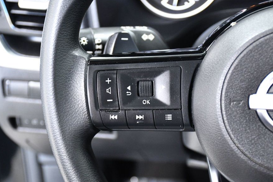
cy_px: 100
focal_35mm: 79
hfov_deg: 25.7
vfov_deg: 17.3
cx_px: 124
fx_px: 599
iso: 2500
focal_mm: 45
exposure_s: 1/25
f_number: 4.5
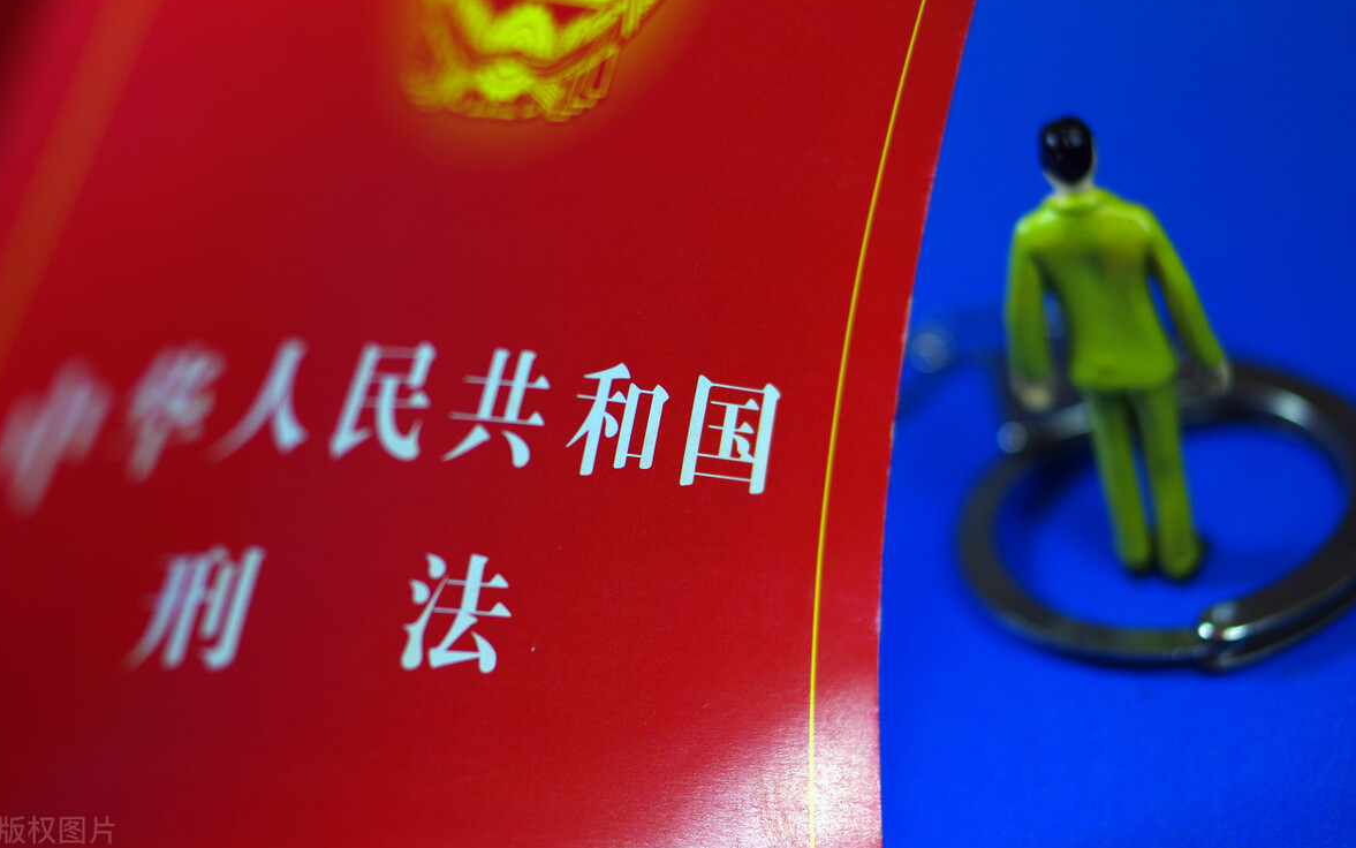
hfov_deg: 37.5
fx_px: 1996
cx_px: 683
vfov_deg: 24.0
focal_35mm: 54
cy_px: 395
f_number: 2.4
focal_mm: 35
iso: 100
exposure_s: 1/125
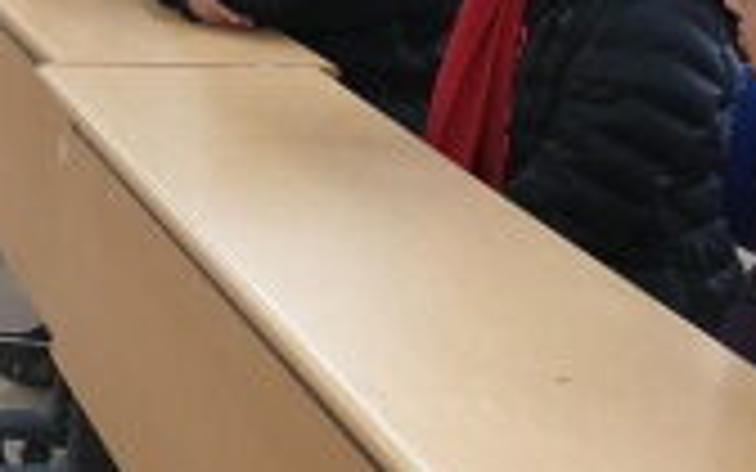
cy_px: 7
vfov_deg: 15.6
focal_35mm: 82
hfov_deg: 21.5
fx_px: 1689
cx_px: -356
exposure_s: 1/60
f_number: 2.4
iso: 160
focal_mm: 4.3
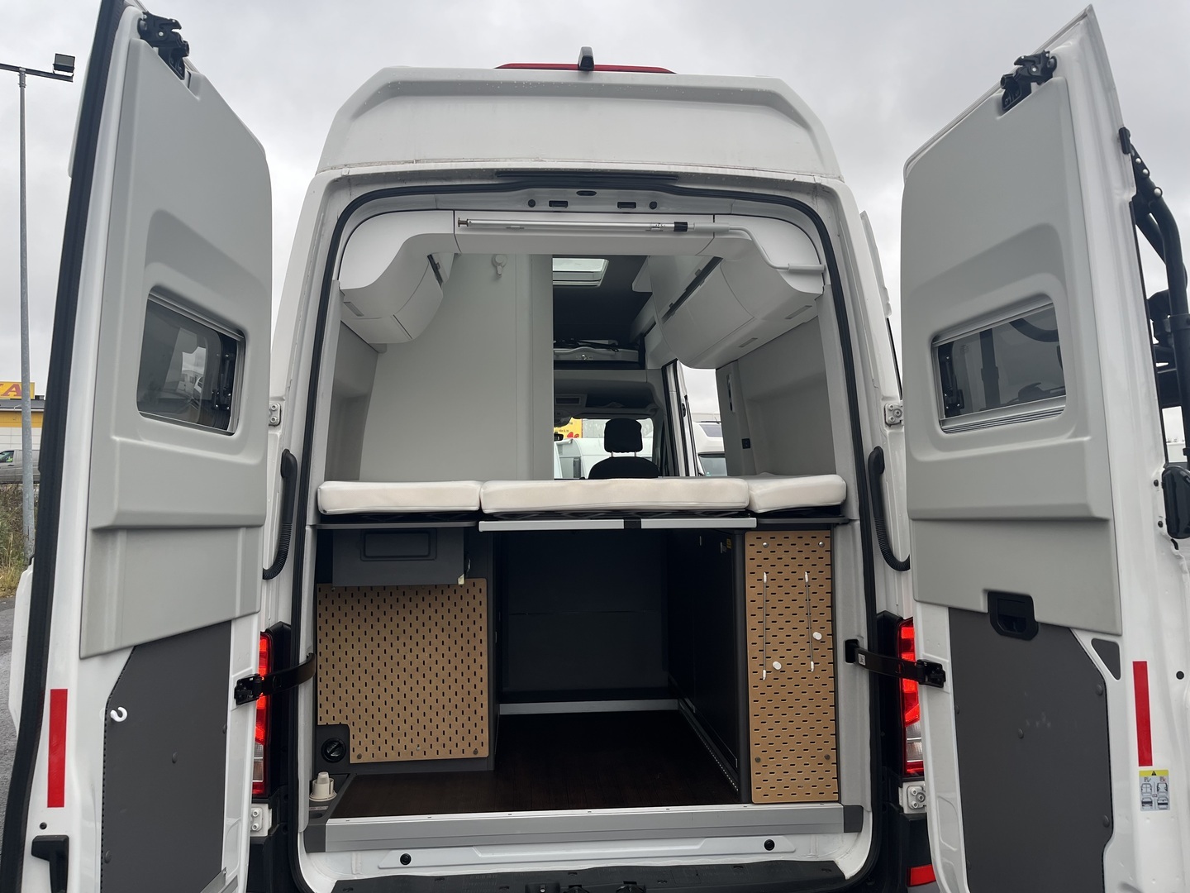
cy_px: 446
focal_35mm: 26
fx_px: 894
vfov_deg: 53.1
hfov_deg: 67.3
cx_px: 595
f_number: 1.6
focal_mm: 5.1
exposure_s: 1/182
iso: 40
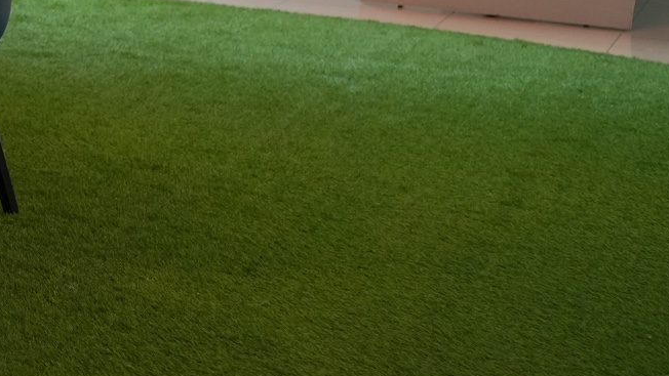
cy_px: -249
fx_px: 2395
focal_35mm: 135
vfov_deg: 8.7
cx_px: -532
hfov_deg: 14.1
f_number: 2.5
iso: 1600
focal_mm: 35
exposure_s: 1/160
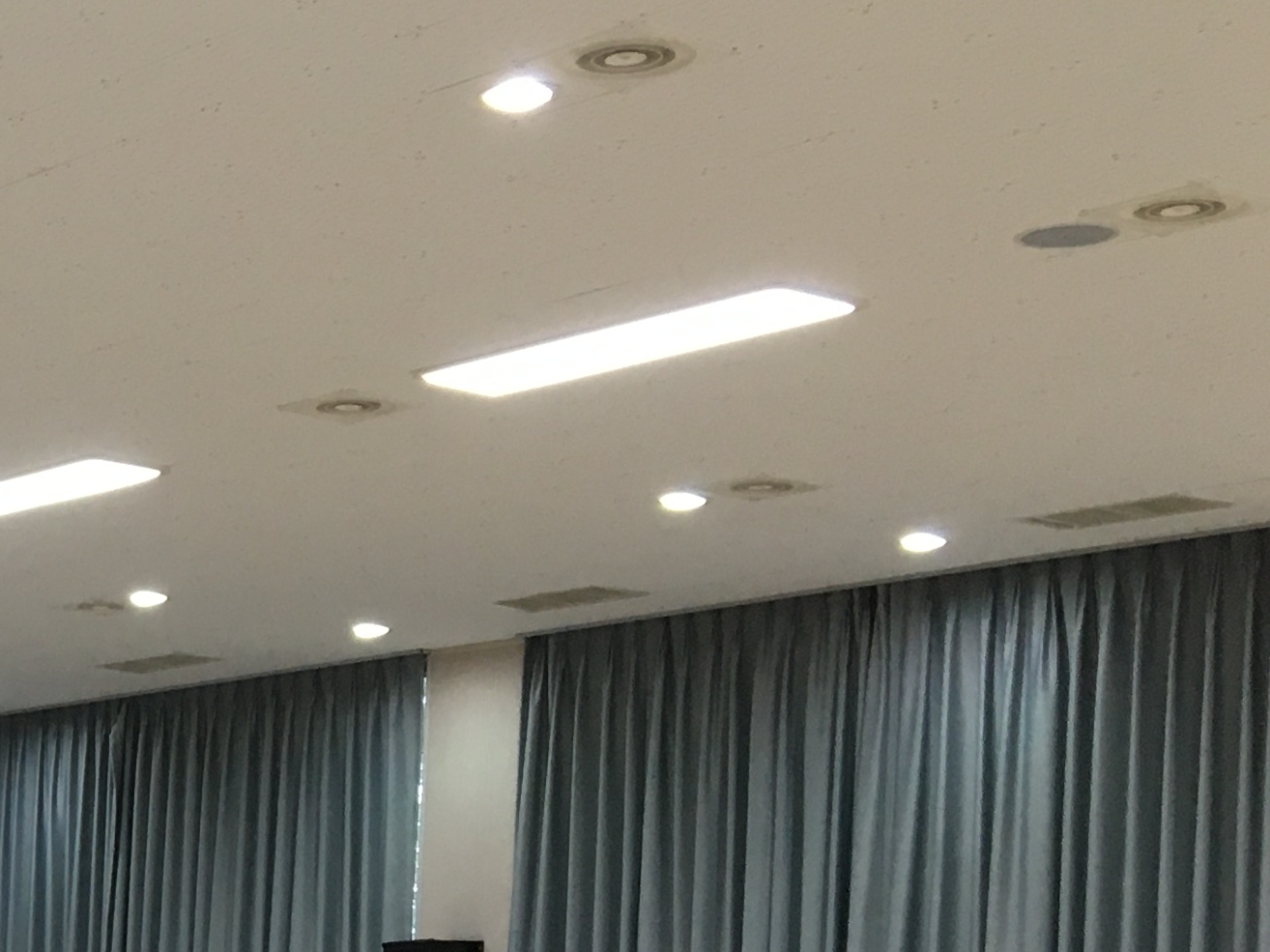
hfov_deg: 19.5
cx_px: -570
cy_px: 1082
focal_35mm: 89
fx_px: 3265
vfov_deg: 16.1
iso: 80
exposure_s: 1/30
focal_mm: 4.15
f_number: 2.2
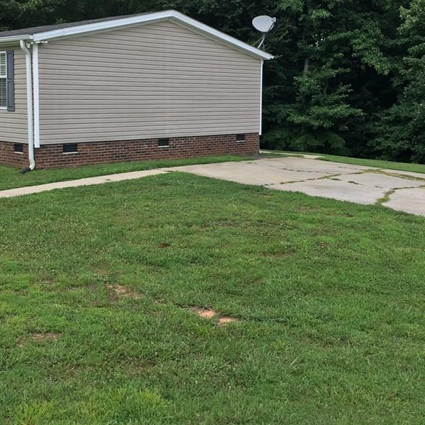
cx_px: 196
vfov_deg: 38.1
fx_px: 611
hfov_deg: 38.3
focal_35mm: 44
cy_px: 154
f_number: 2.2
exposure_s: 1/668
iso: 25
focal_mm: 4.15
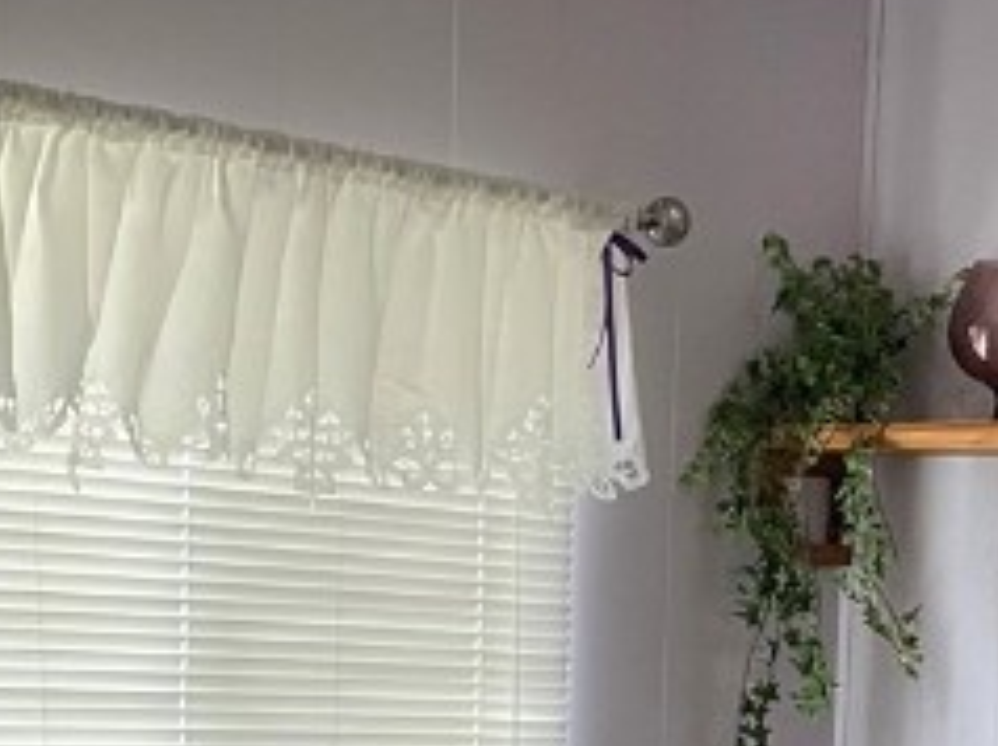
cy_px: 1241
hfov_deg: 17.5
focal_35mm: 112
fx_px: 3226
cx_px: 746
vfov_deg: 12.3
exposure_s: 1/60
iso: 160
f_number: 1.6
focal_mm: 4.2
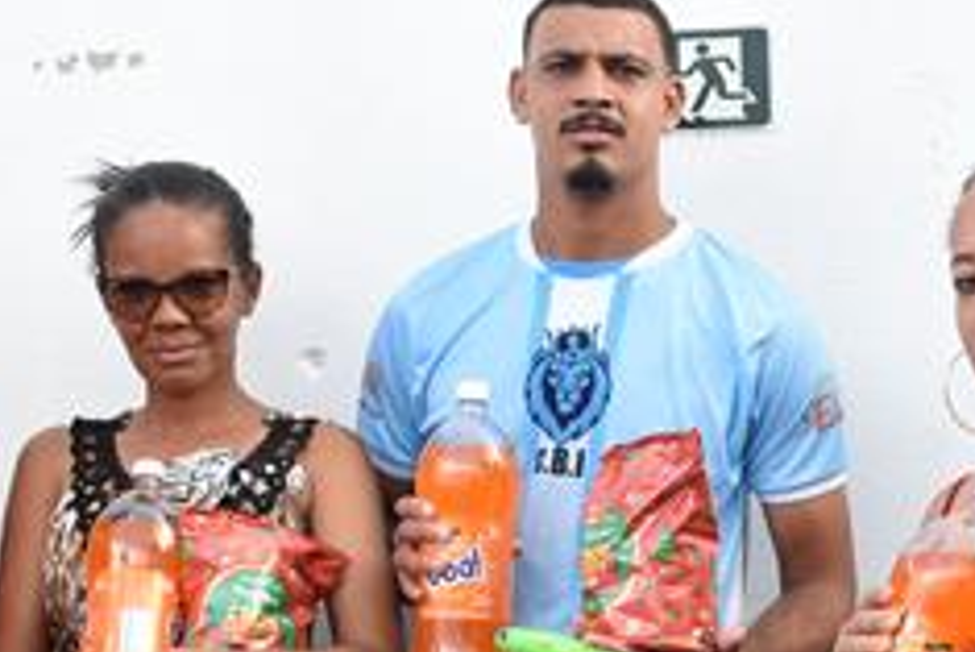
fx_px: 2439
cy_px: 716
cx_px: 759
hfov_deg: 22.3
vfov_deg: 14.8
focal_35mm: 90
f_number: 7.1
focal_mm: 22
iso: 400
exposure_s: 1/200
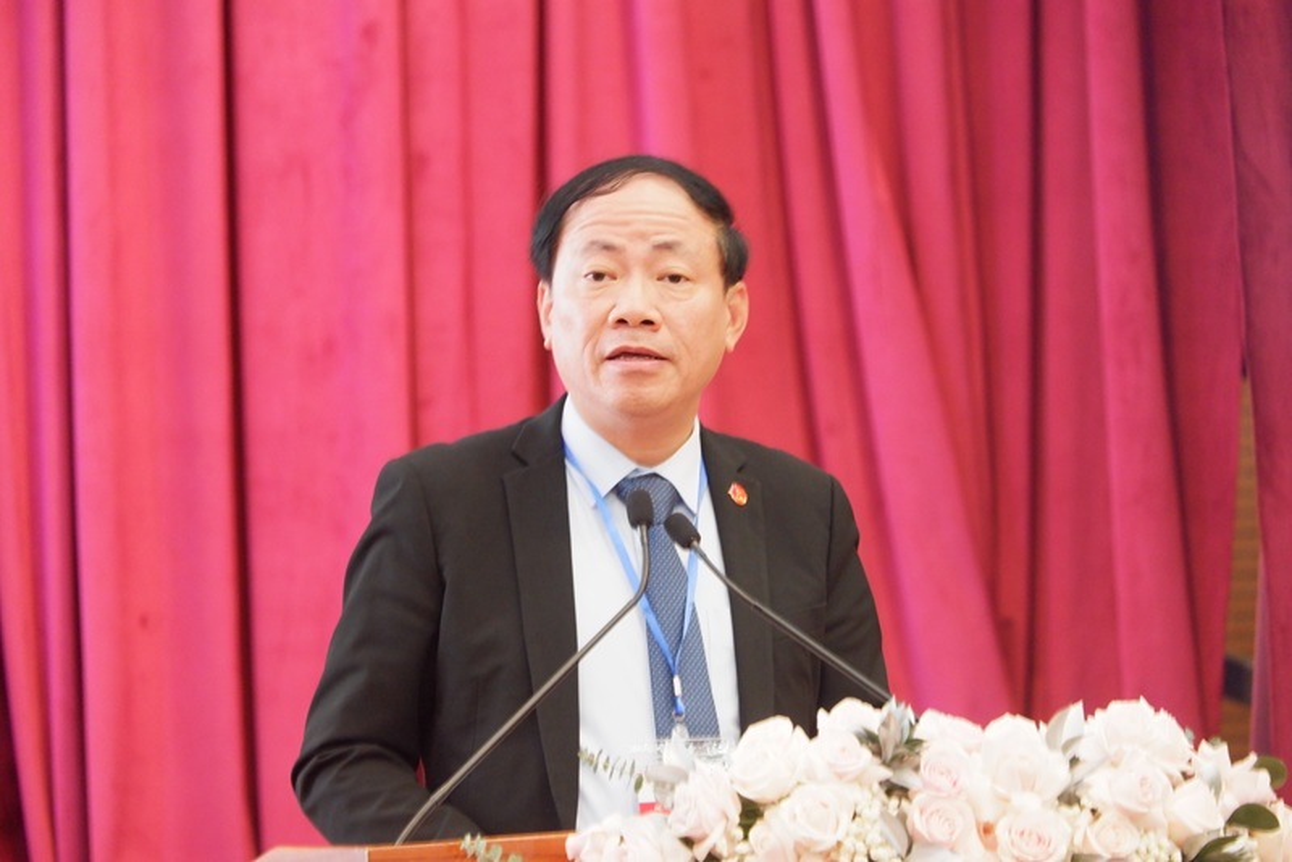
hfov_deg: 6.0
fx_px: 12385
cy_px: 431
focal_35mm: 345
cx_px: 646
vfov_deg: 4.0
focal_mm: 230
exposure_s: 1/20
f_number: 6.7
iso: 3200
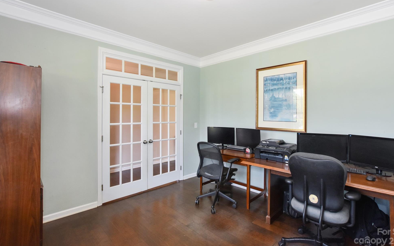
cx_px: 204
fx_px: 172
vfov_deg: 71.1
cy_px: 113
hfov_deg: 97.8
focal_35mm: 16
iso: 800
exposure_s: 1/80
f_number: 4.5
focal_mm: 10
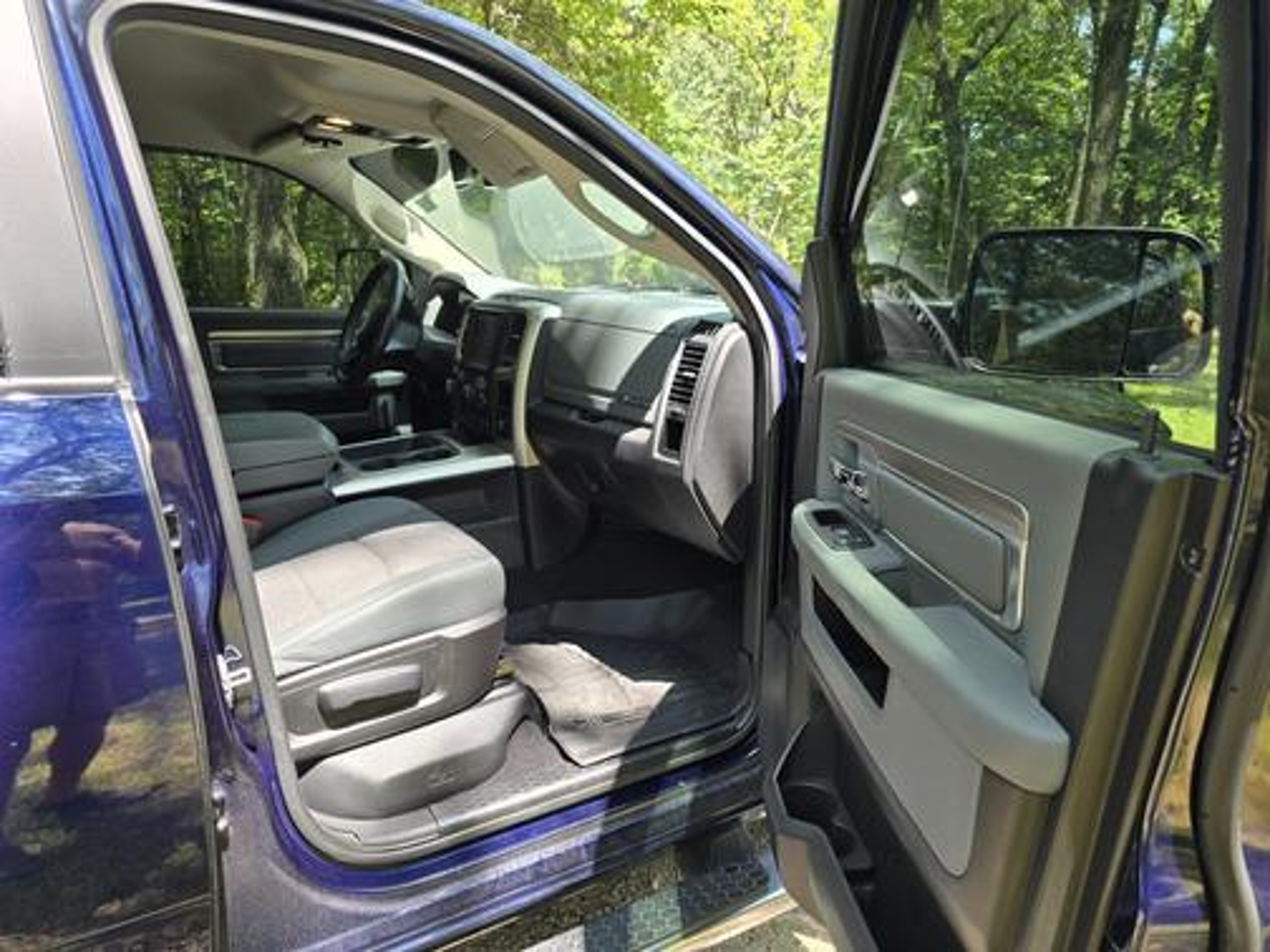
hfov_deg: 73.9
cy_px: 476
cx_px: 635
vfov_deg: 58.9
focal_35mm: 23
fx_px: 844
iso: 50
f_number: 1.7
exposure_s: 1/180
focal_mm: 6.3
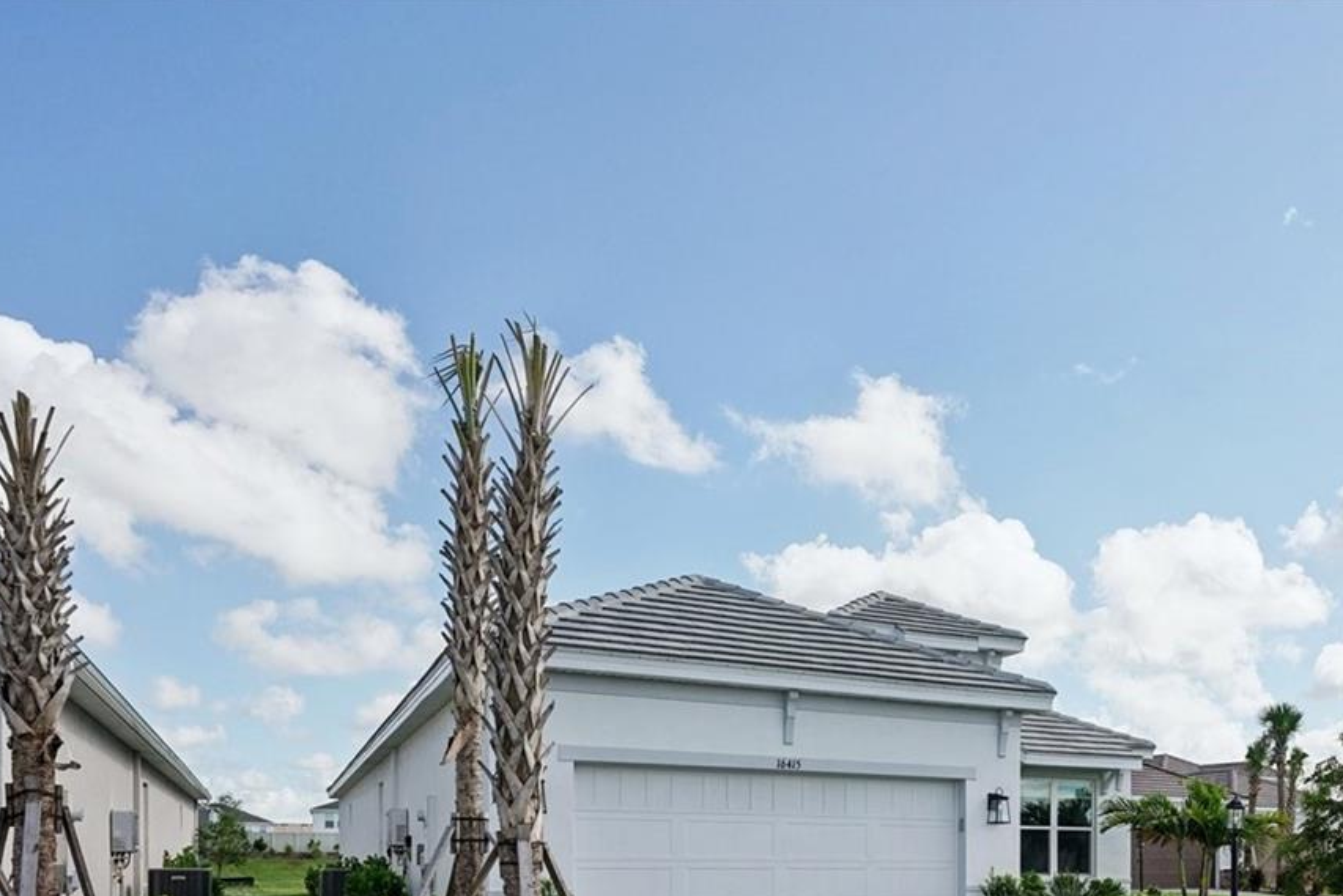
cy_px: 835
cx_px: 943
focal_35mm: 30
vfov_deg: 39.8
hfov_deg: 59.8
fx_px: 1119
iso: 400
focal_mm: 16
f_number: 8
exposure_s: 1/1250
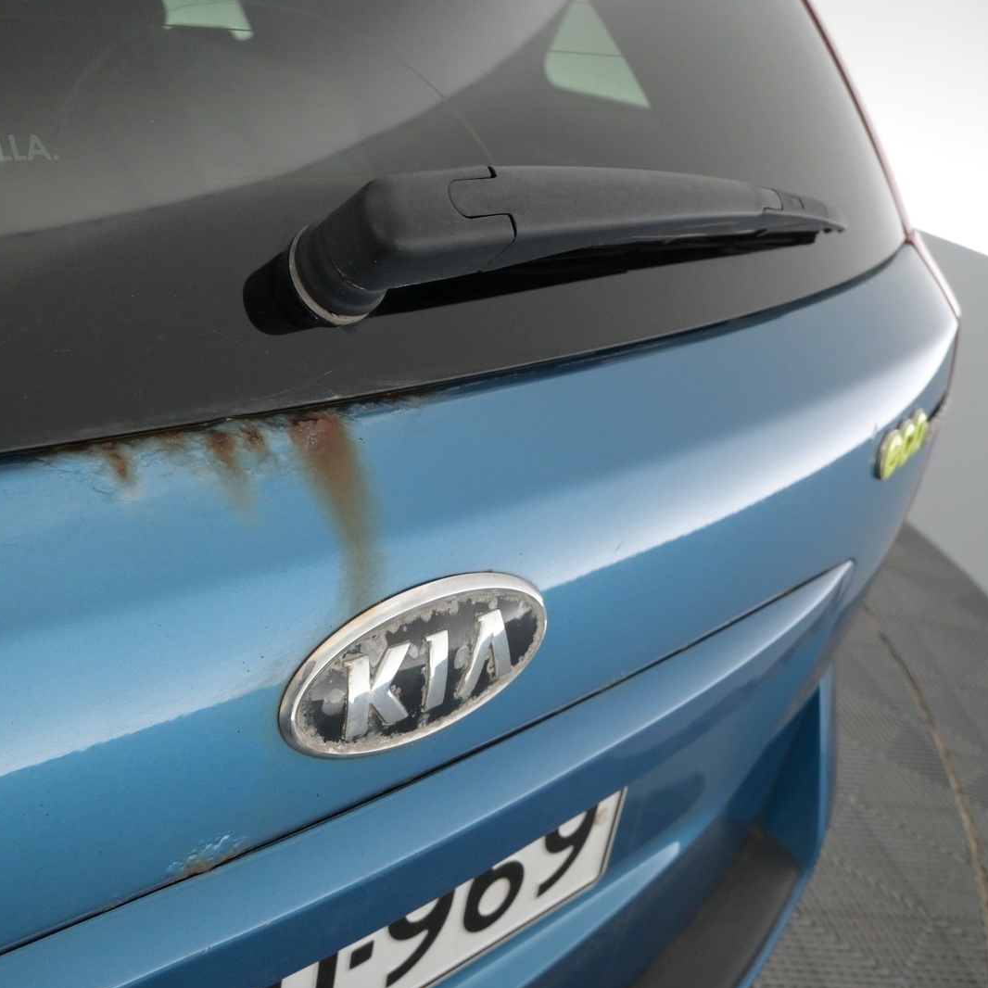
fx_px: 1001
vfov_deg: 52.5
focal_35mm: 31
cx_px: 267
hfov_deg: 50.7
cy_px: 493
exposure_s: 1/125
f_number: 5.6
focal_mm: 16
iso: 2500
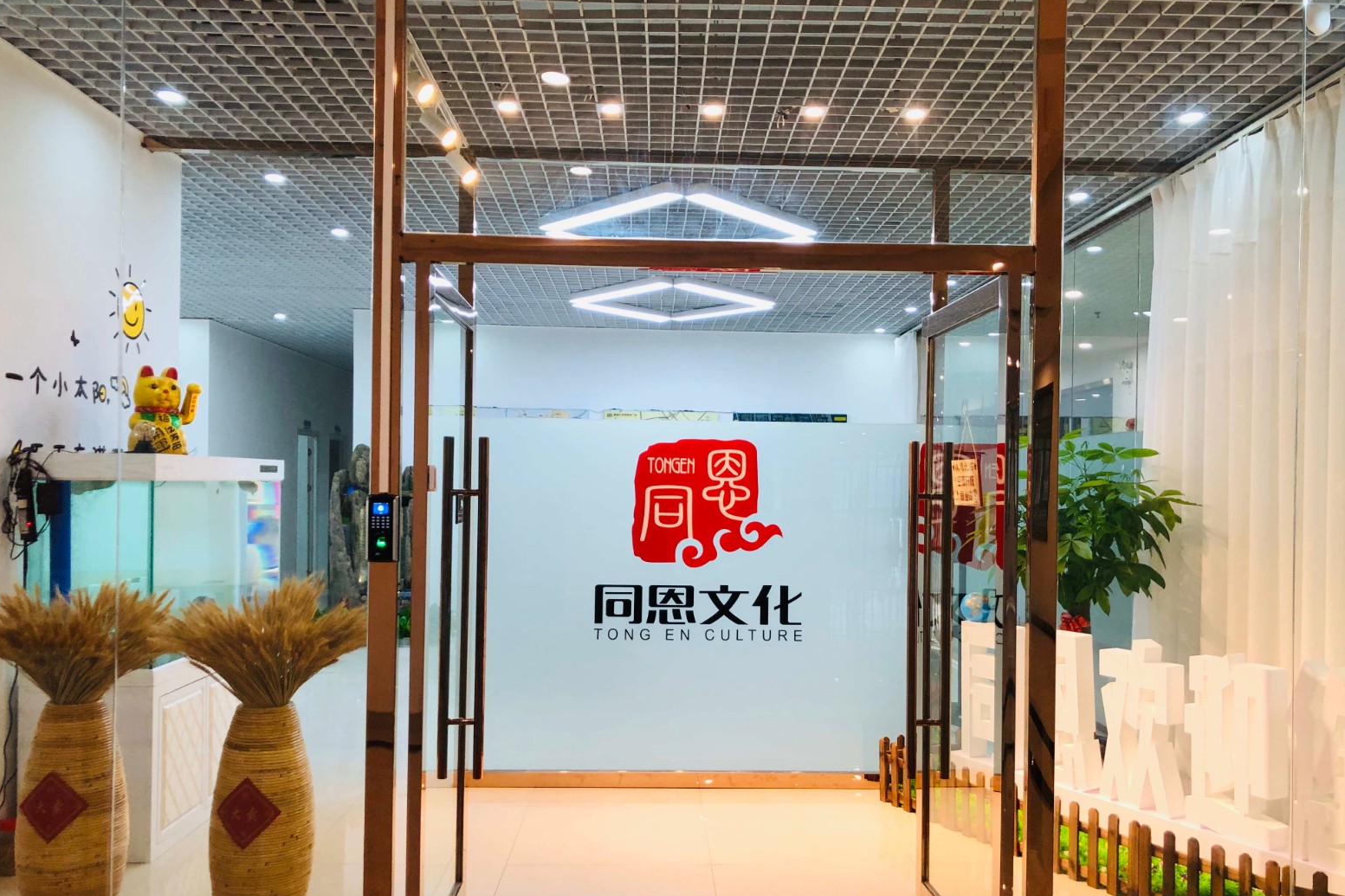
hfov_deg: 61.9
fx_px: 1121
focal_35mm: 30
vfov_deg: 43.5
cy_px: 495
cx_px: 681
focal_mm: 4
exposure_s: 1/33
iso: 40
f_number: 1.8
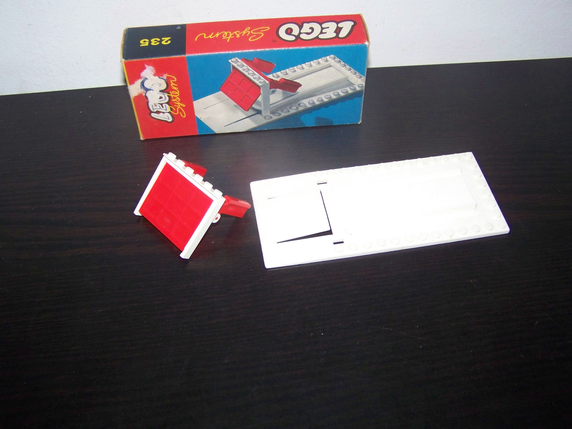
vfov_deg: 37.7
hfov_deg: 49.0
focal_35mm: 38
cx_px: 286
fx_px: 628
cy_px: 214
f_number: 2.8
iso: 200
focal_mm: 6.3
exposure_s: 1/30
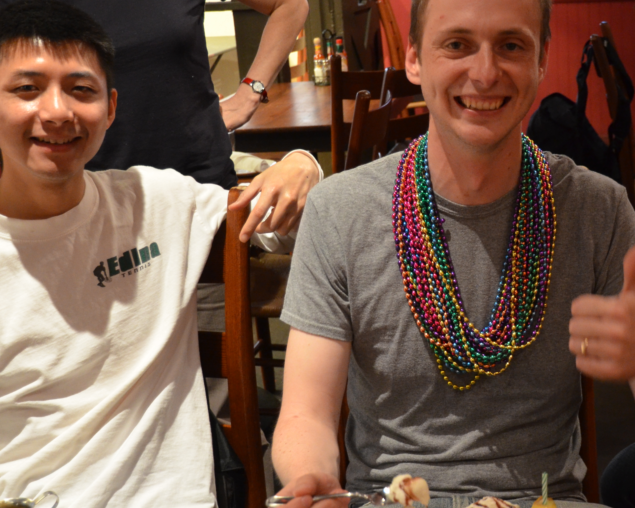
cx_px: 475
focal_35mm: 58
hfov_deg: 31.9
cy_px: 252
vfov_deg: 26.2
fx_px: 1090
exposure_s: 1/25
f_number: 4
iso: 1600
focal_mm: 24
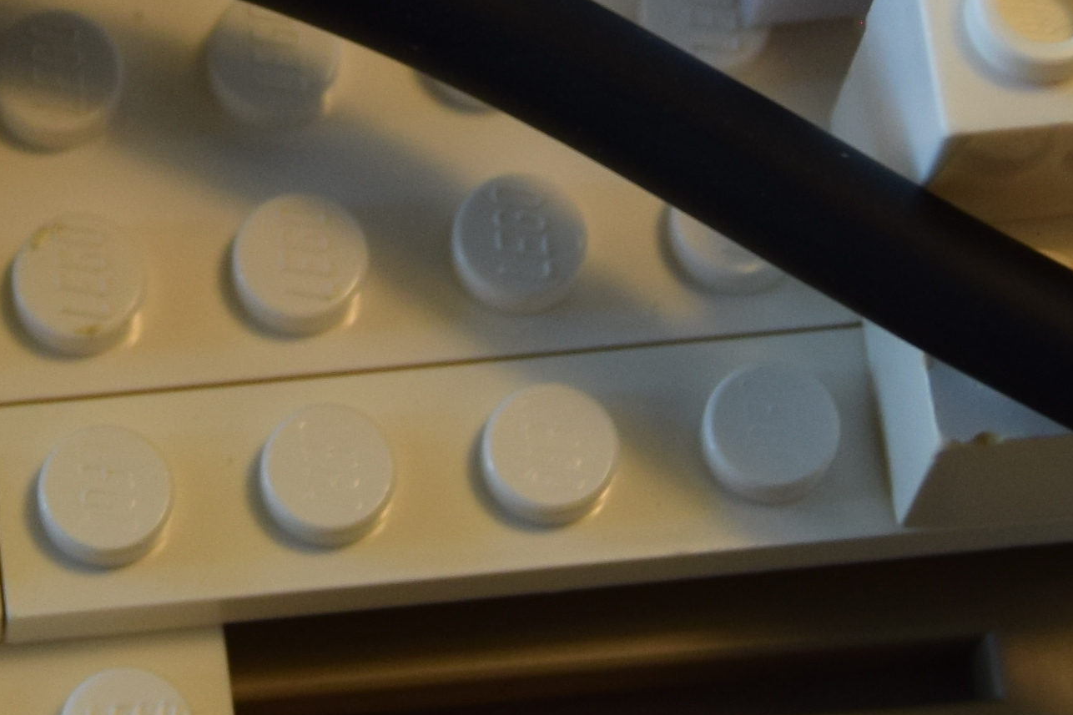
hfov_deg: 9.1
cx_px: 28
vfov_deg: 6.1
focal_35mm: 224
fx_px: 6675
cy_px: -323
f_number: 5
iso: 400
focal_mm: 32
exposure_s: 1/100
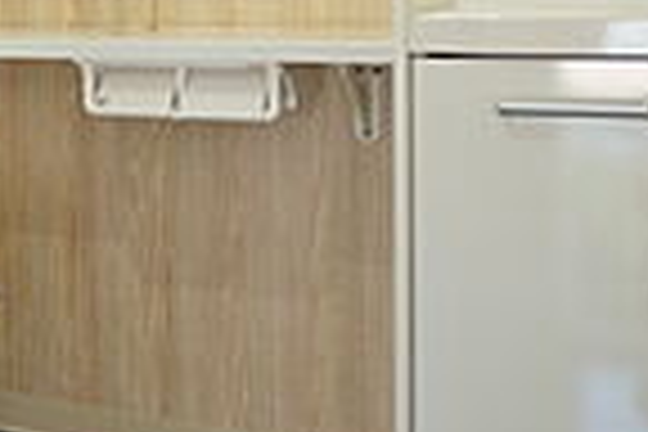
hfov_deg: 24.6
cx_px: -184
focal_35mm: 72
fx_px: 1296
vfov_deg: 18.6
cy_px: 32
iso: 400
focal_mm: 18
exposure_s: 1/75
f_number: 2.8
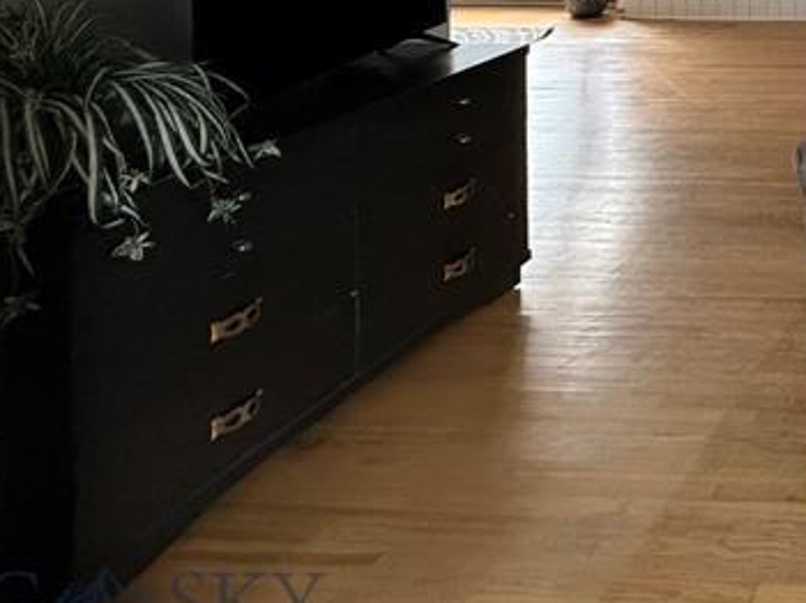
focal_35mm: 41
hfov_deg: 33.3
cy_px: -182
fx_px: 954
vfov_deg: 28.7
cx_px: 1055
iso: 500
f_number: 2.2
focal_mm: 2.22
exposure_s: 1/99
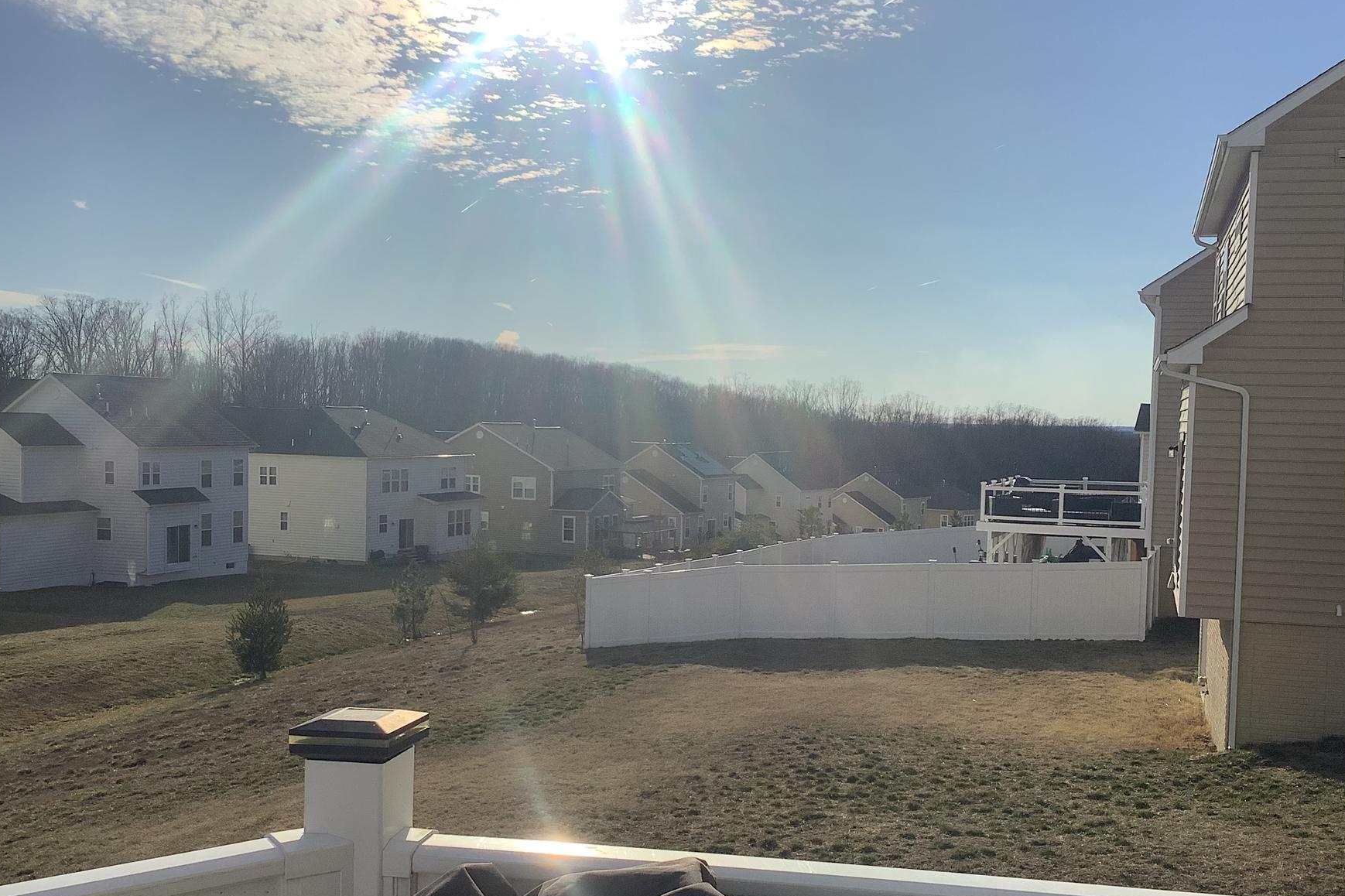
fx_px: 1419
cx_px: 737
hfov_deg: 50.6
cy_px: 518
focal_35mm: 38
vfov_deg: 35.0
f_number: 2.4
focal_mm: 3.3
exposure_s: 1/4525
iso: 25
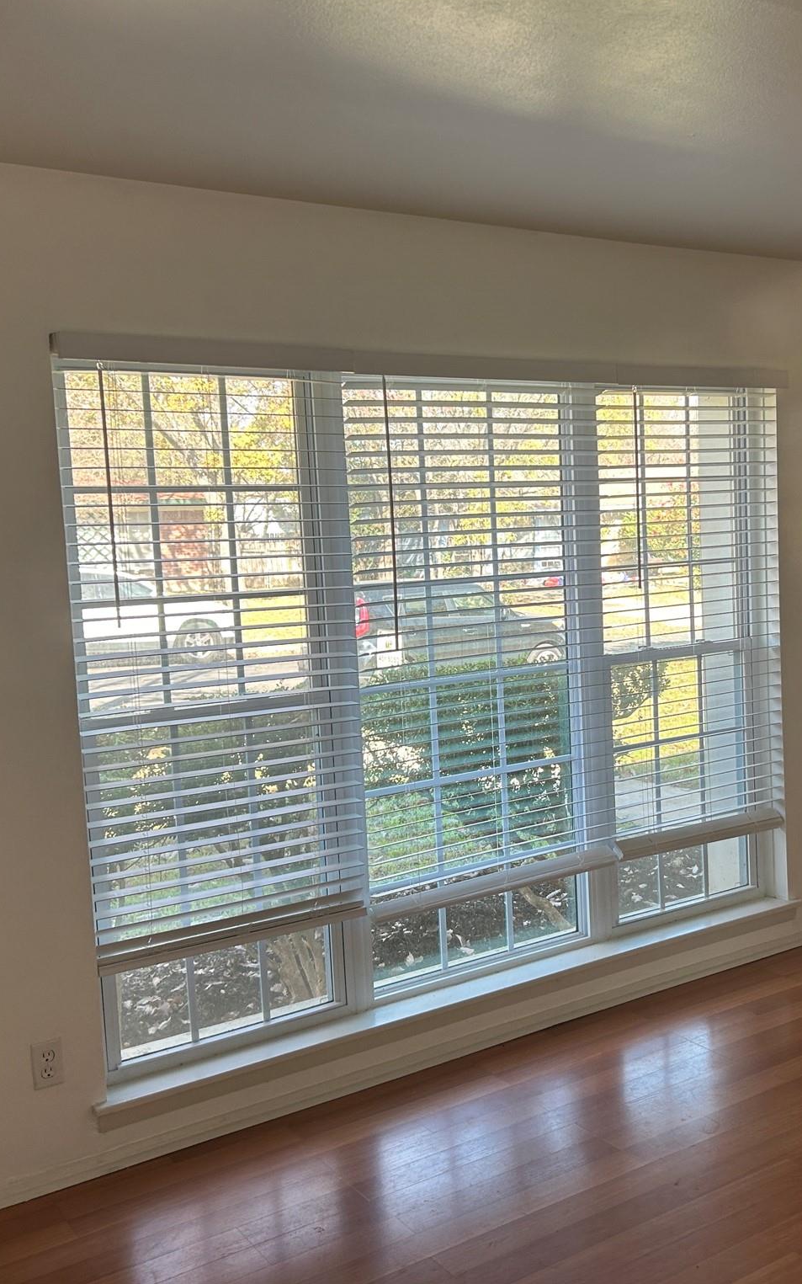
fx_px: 1294
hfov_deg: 34.1
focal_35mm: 37
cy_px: 639
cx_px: 544
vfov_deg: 52.8
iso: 50
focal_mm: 5.7
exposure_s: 1/120
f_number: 1.5
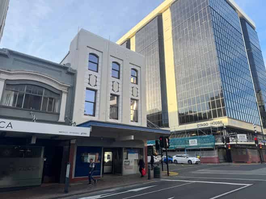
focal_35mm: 24
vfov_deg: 56.8
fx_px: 184
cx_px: 133
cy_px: 100
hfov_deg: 71.6
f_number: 1.78
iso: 80
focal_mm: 6.76
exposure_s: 1/1311
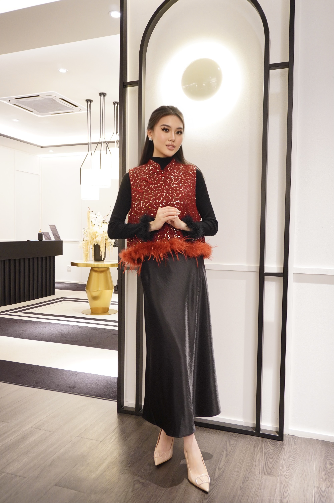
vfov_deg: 62.0
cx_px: 167
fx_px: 418
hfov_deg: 43.5
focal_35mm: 30
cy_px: 252
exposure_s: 1/13
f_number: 4.5
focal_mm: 20
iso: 500
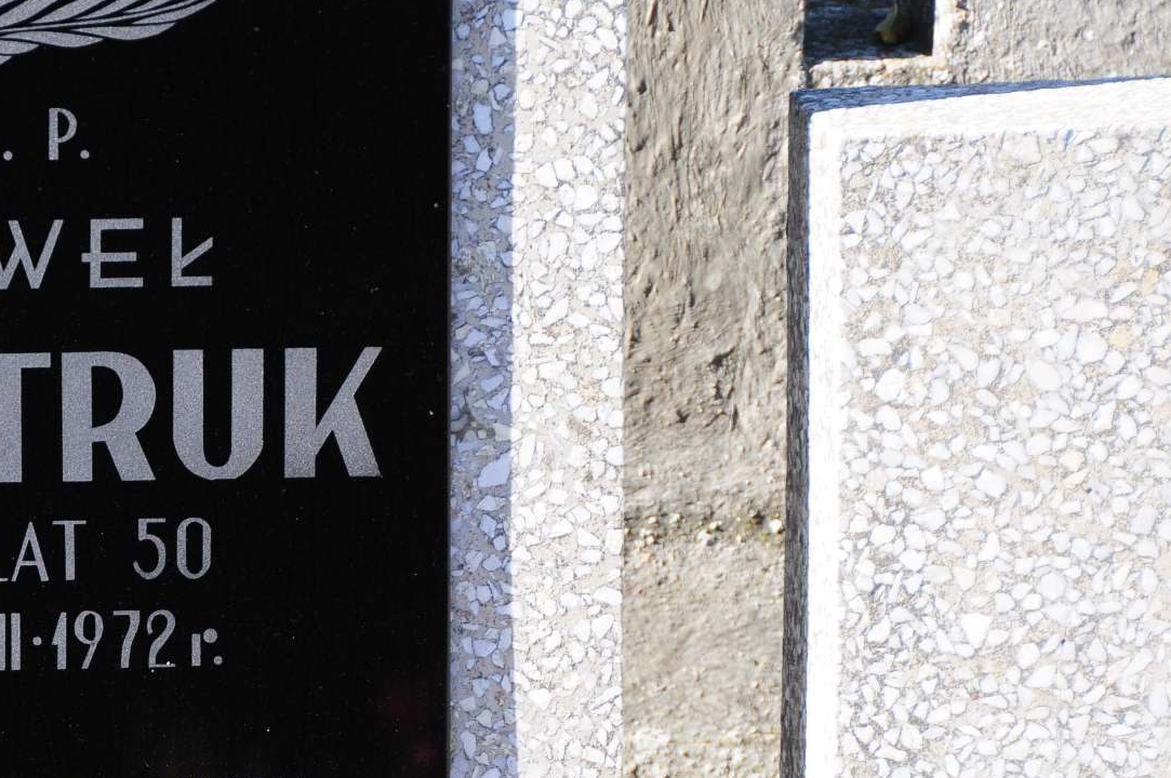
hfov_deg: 7.3
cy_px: 472
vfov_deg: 4.9
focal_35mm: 282
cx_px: 54
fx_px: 9164
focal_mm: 95
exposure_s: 1/400
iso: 320
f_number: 7.1
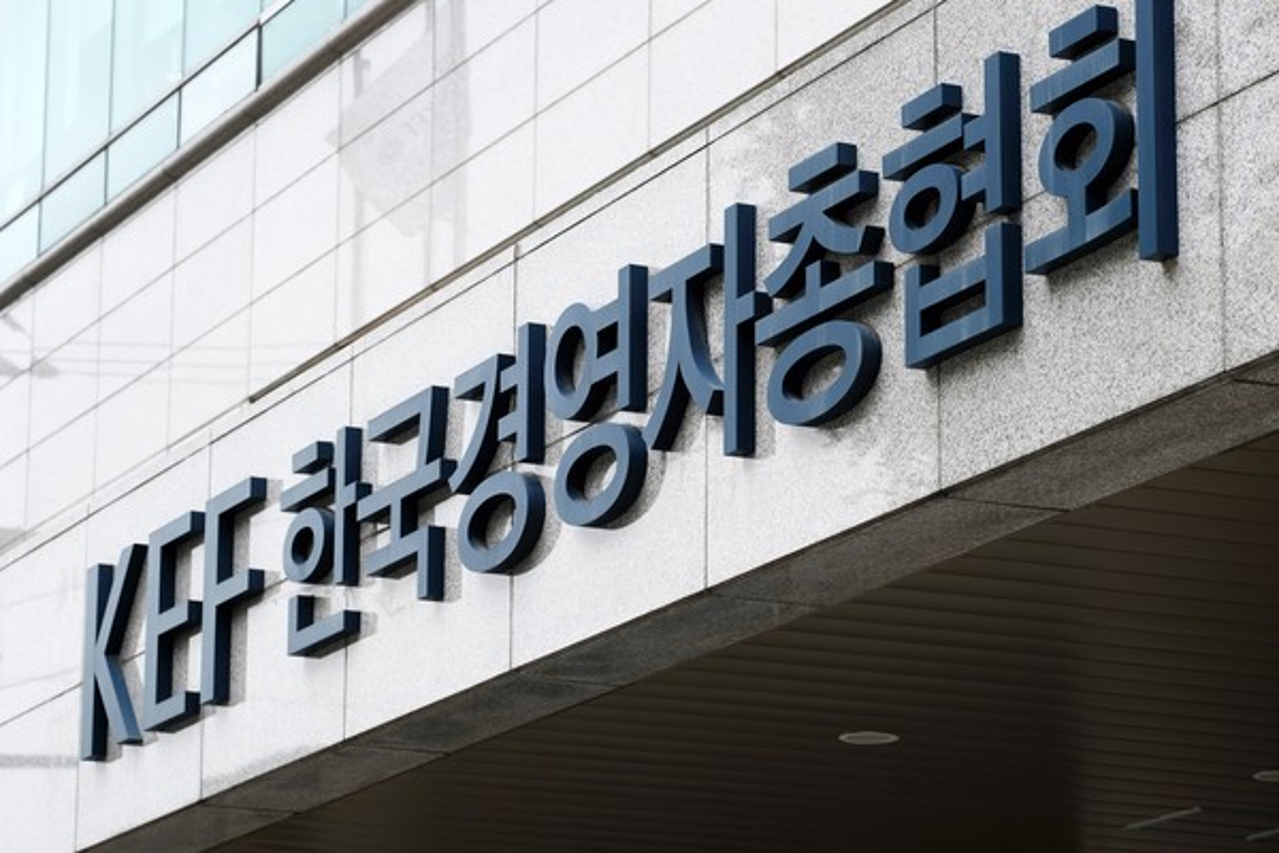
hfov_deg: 15.2
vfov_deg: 10.2
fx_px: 4796
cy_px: 426
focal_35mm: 135
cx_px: 640
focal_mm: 90
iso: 200
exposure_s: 1/950
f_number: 5
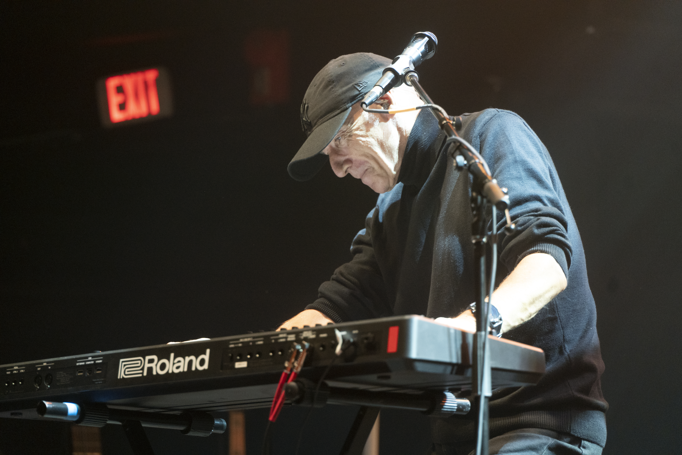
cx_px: 341
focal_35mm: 112
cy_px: 228
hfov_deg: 18.3
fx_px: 2122
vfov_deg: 12.2
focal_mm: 112
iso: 5000
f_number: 4
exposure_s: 1/125
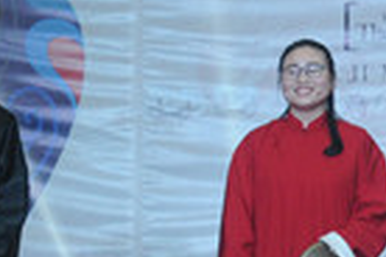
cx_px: 422
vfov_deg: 6.0
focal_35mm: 228
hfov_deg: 8.9
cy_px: 84
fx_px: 2446
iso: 800
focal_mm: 35
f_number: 5.6
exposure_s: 1/100
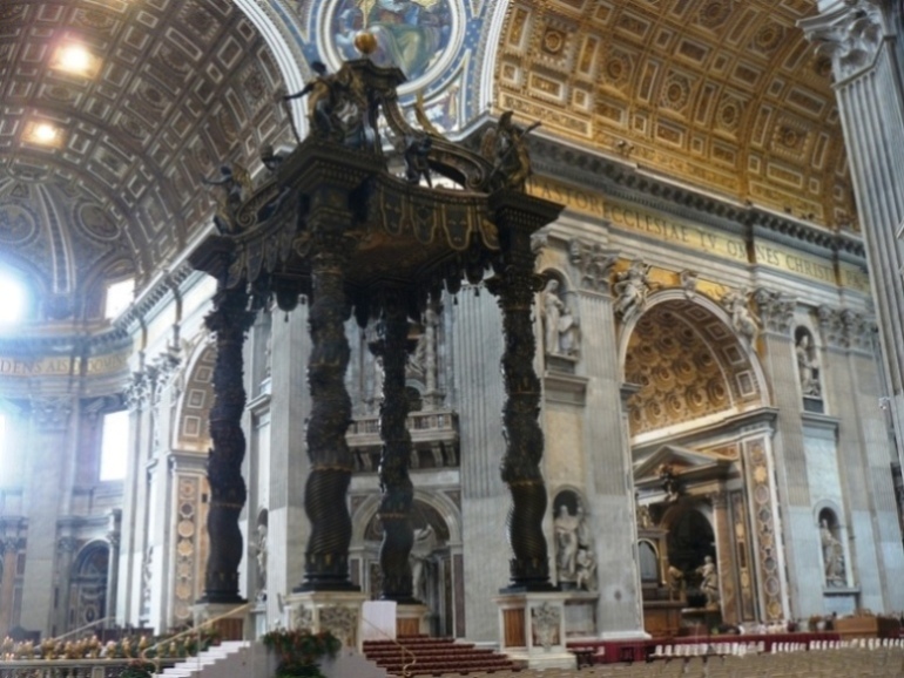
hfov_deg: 51.3
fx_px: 940
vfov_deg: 39.7
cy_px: 339
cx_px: 452
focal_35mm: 36
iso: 100
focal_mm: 6
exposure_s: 1/1.3
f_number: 2.8
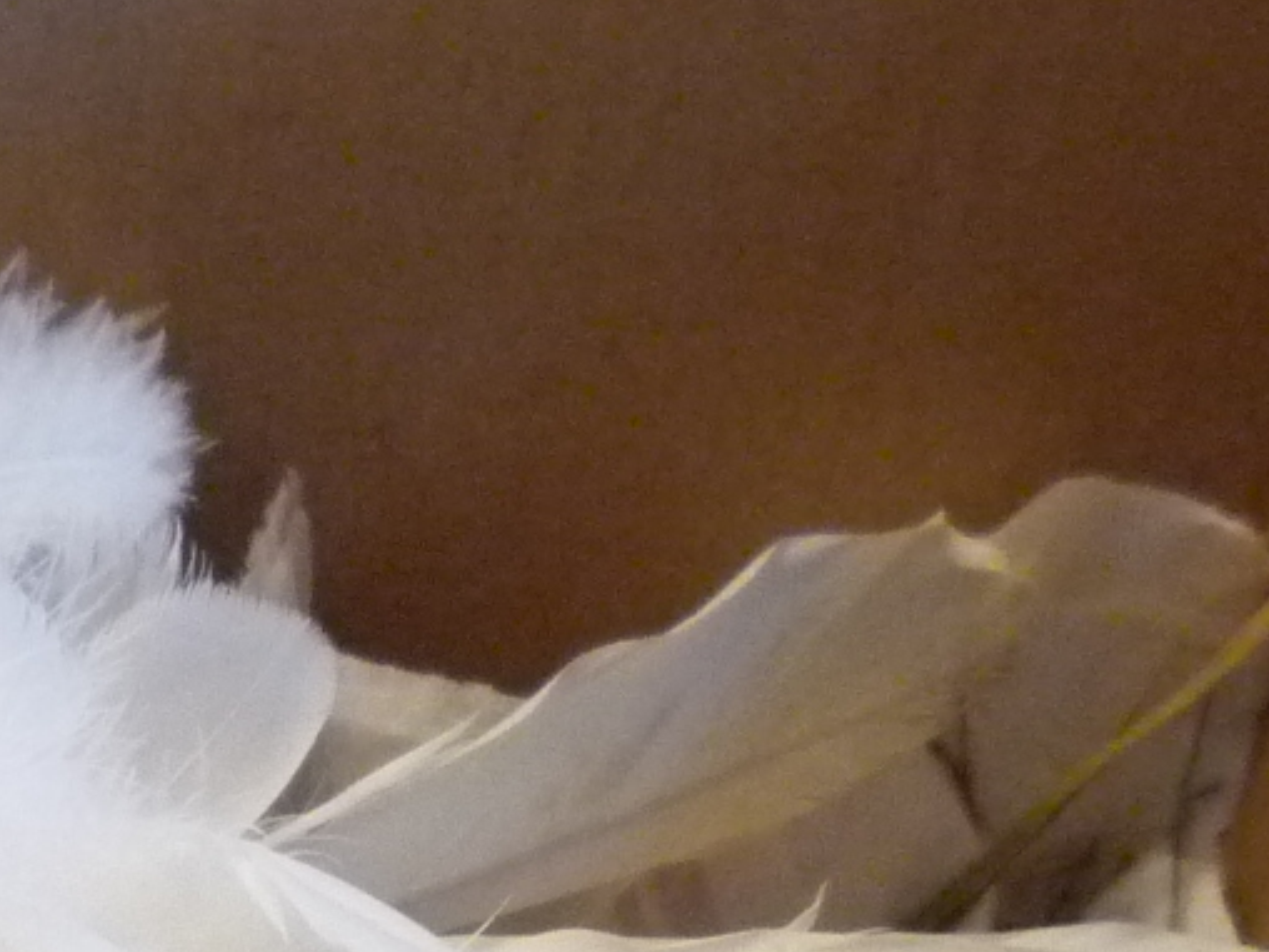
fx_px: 4436
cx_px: 17
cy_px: 1679
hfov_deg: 16.0
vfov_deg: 11.4
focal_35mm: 121
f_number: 3.3
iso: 400
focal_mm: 5.2
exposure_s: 1/25
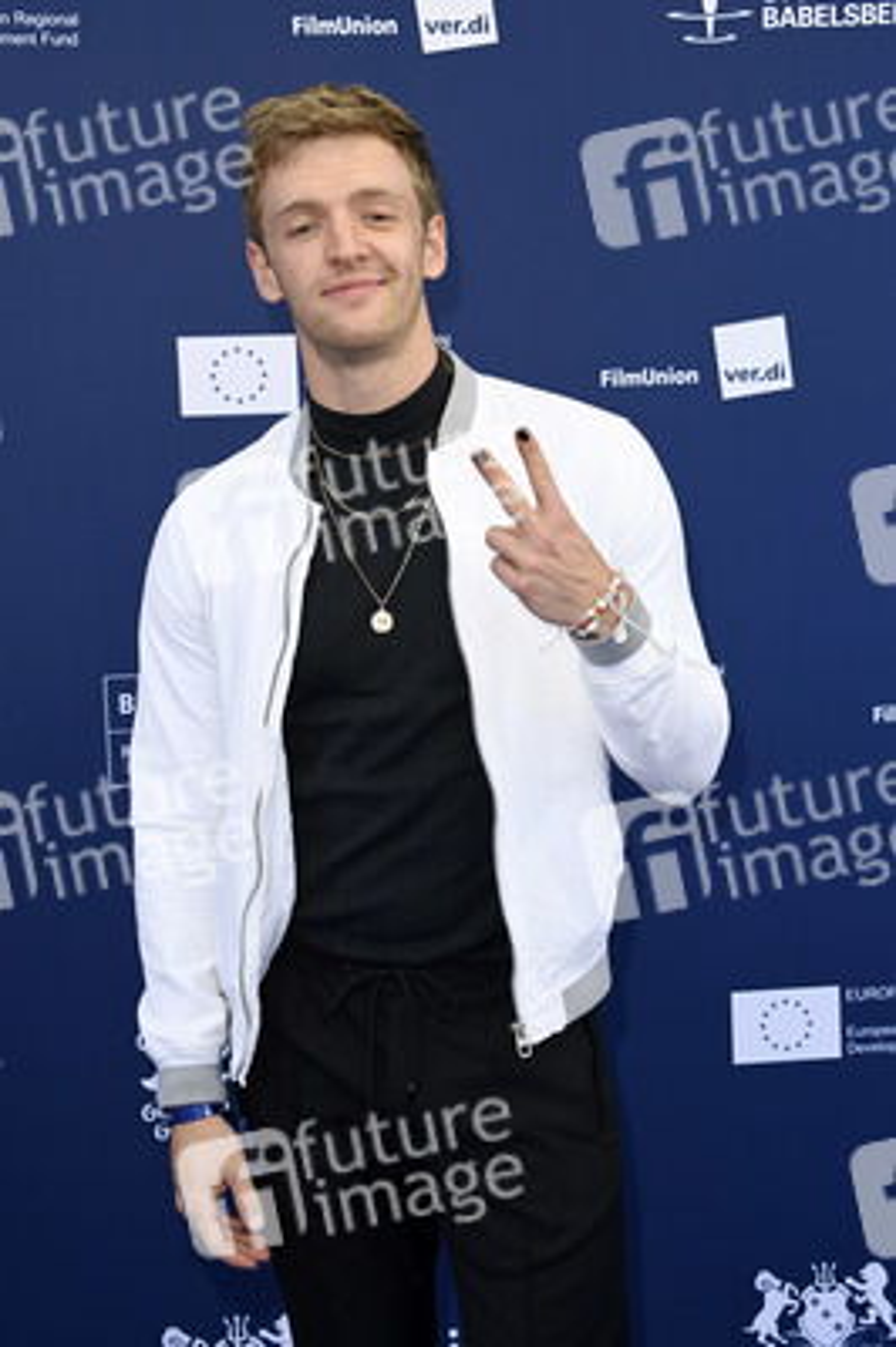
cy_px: 674
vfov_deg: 34.5
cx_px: 448
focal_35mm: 58
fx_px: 2169
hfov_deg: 23.3
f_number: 5.6
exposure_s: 1/250
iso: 640
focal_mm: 58
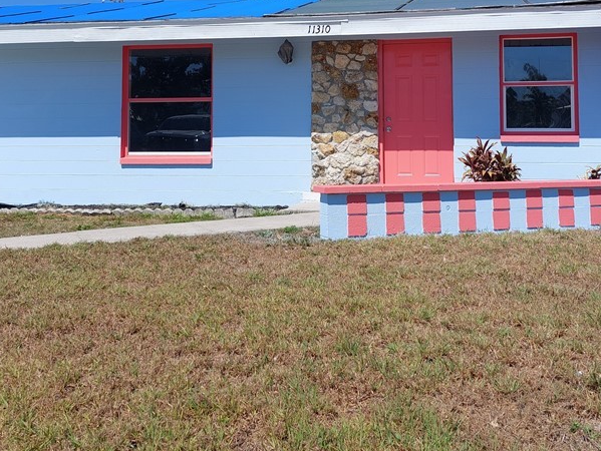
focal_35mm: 41
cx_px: 313
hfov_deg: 45.7
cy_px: 83
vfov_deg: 34.0
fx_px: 712
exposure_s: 1/1791
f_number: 1.8
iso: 25
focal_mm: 5.23
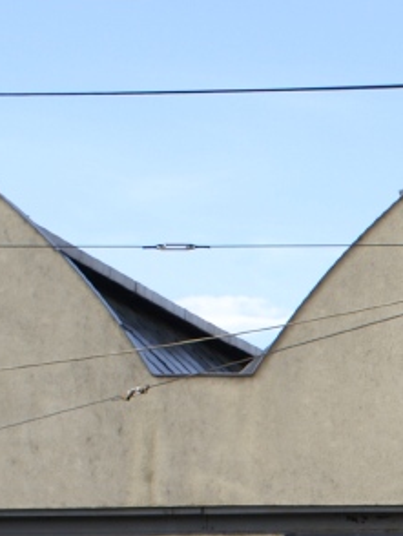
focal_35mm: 206
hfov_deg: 6.9
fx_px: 3192
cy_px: 657
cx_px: 884
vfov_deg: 9.5
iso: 100
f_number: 8
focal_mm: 35
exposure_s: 1/125
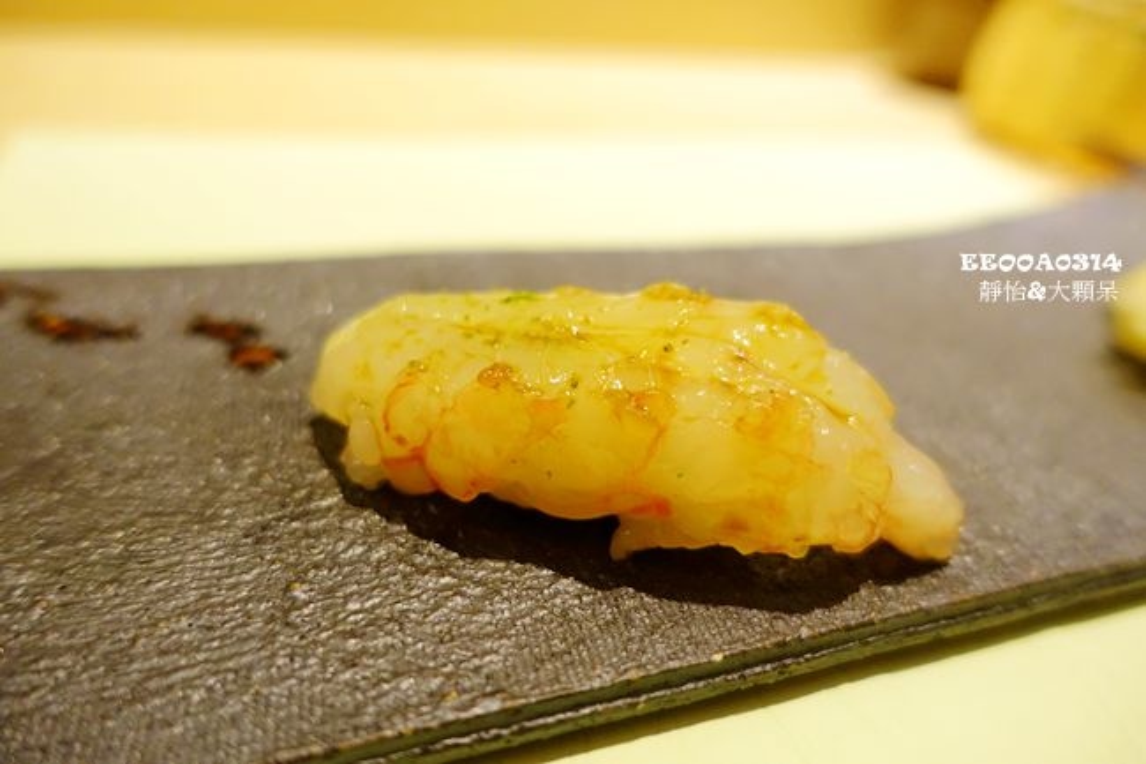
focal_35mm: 24
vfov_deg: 53.1
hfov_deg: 73.8
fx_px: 764
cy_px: 382
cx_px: 573
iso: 640
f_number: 1.8
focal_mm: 8.8
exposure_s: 1/30
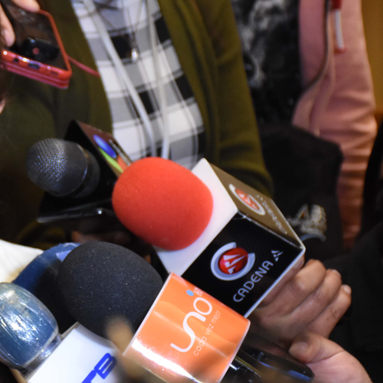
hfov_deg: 10.3
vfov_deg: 10.4
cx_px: -15
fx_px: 2103
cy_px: 136
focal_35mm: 168
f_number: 4.8
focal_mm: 56
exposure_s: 1/160
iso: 2500
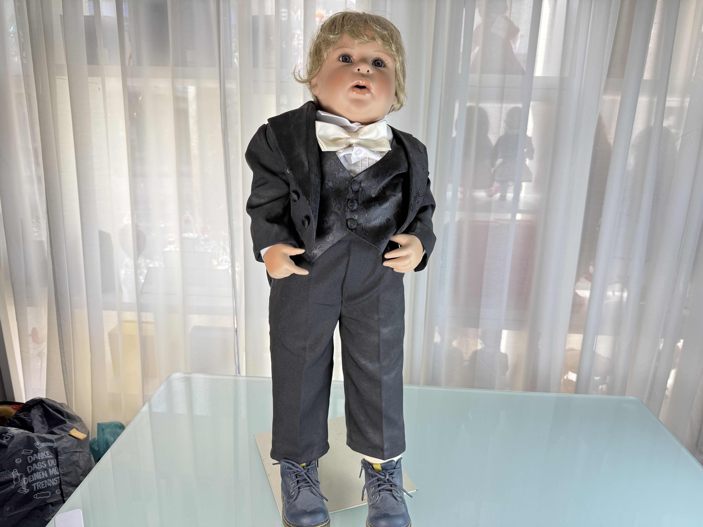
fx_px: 487
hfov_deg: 71.6
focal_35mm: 24
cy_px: 264
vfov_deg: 56.8
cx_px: 352
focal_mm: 6.76
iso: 50
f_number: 1.78
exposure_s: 1/100
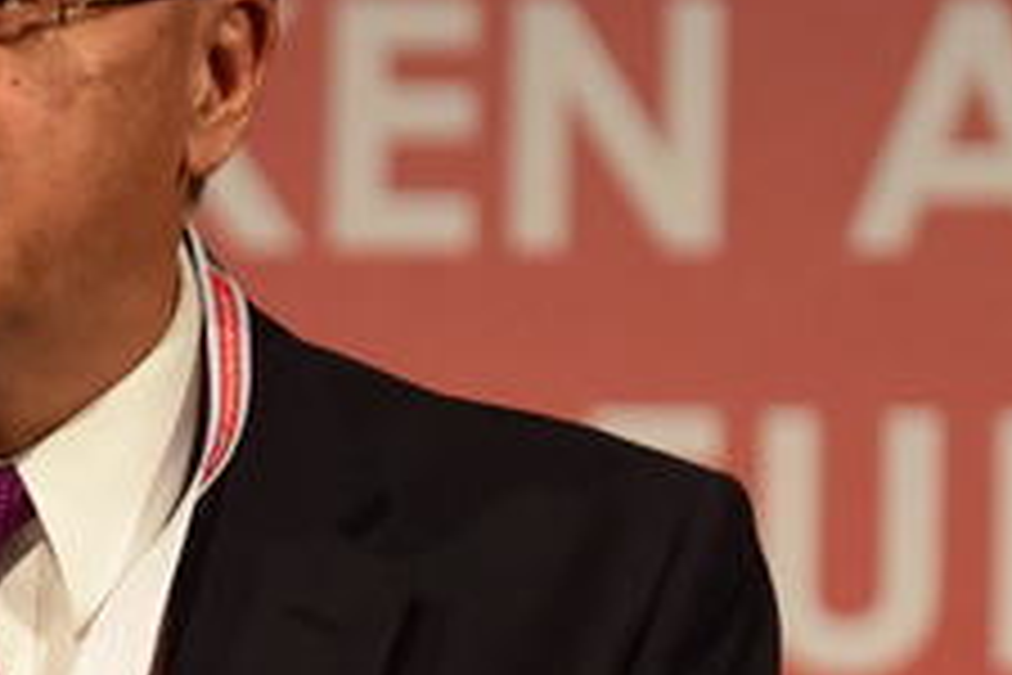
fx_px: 17371
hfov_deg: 3.3
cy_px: 482
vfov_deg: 2.2
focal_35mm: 618
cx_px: 13
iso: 1600
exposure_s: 1/400
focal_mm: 116
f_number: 2.8
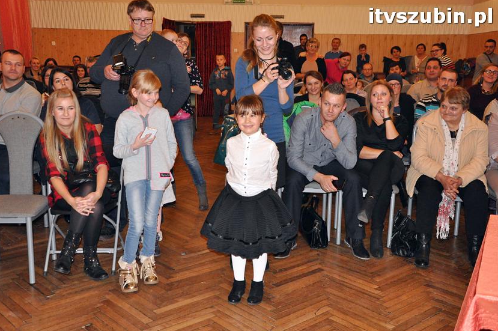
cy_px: 167
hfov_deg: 48.5
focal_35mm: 40
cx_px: 249
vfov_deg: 33.3
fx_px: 553
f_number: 5
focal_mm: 26
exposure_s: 1/60
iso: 2000
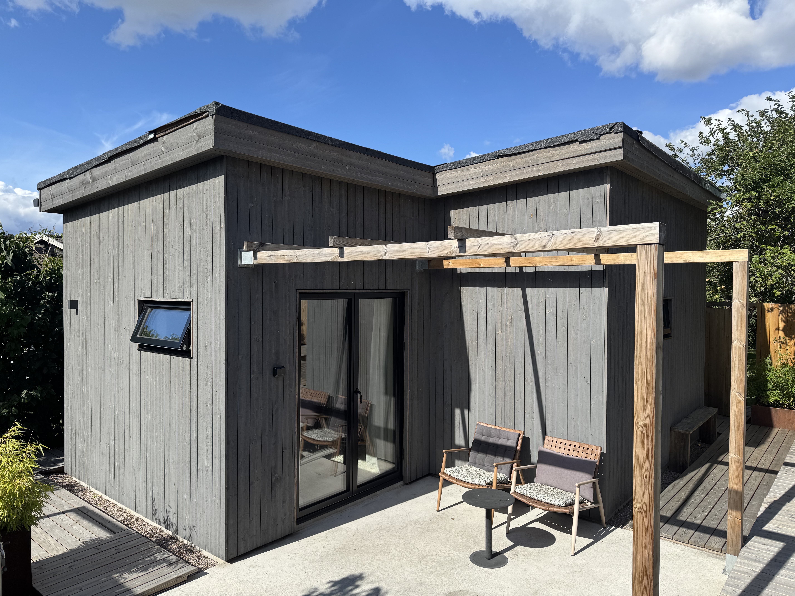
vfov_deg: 56.8
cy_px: 298
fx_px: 551
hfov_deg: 71.6
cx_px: 398
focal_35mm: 24
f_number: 1.78
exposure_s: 1/4608
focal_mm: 6.76
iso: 80
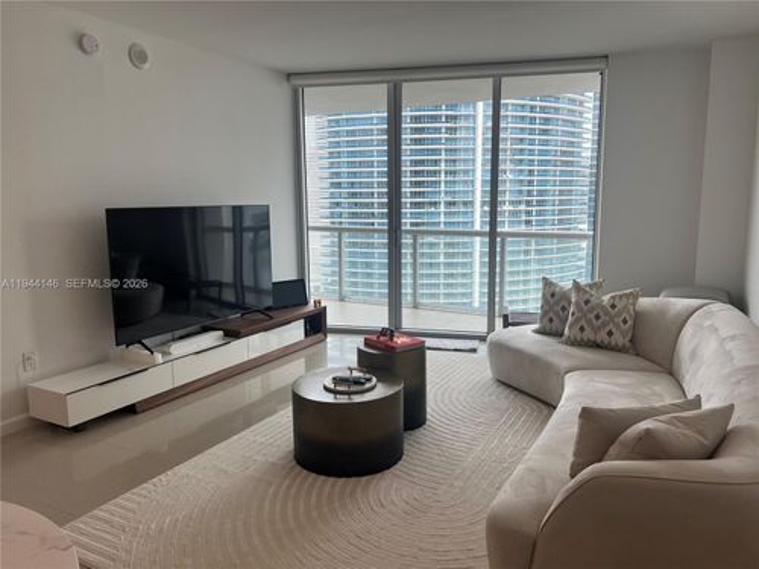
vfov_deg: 53.1
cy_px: 284
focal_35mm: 26
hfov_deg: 67.3
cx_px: 380
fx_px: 570
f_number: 1.5
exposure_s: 1/339
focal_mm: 5.7
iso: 50
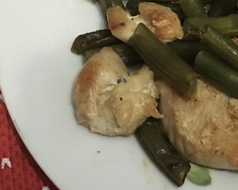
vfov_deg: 19.8
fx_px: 542
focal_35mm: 77
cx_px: 272
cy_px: 47
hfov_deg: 23.0
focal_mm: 4.15
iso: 320
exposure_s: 1/17
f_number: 2.2
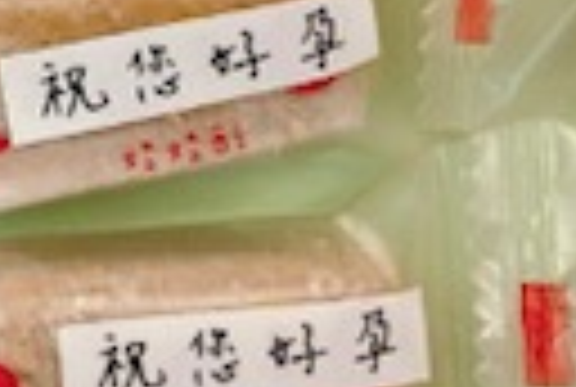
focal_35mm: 135
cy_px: -308
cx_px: -270
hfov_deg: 14.2
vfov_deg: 9.7
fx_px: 2165
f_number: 1.8
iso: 50
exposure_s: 1/120
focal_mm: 4.25
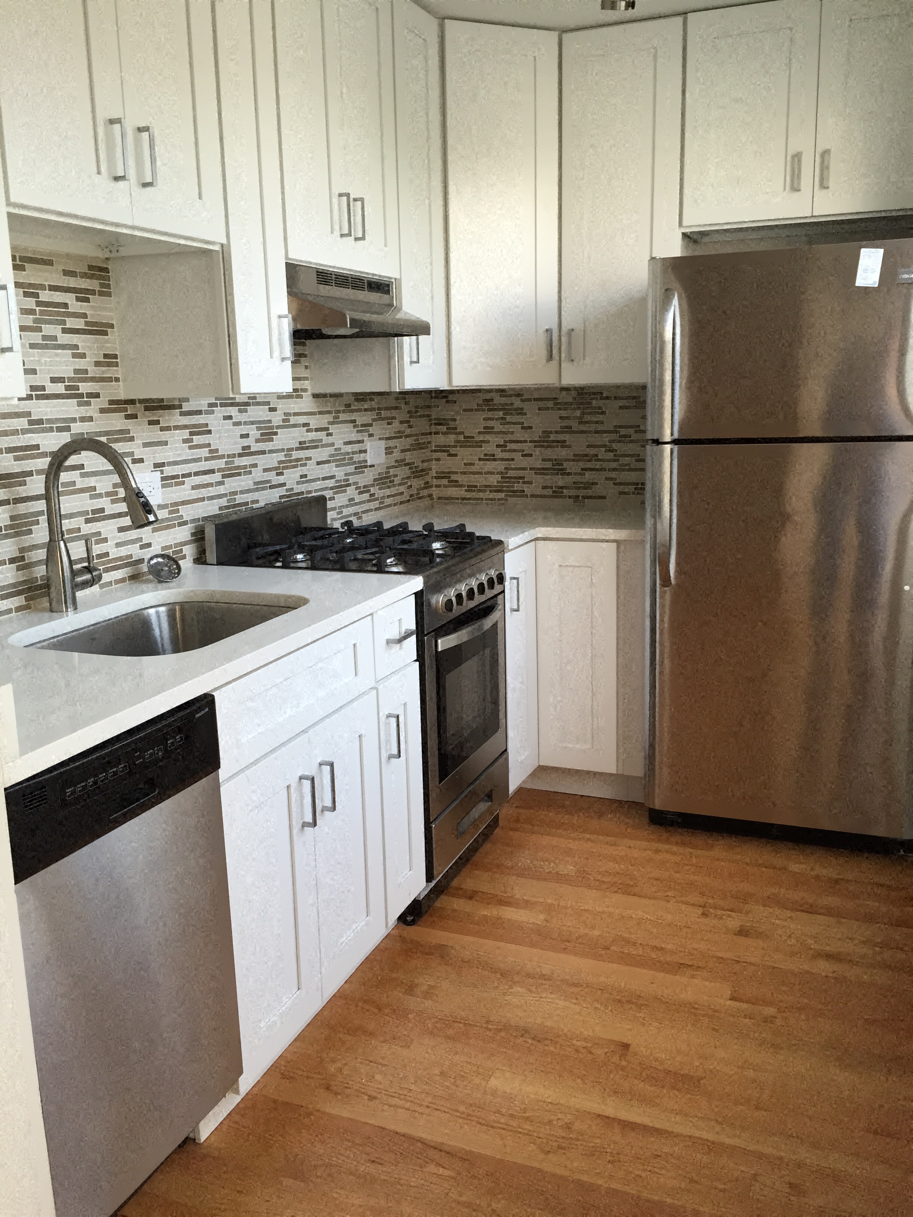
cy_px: 608
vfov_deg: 61.7
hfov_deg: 48.2
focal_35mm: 29
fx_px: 1020
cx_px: 456
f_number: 2.2
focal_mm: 4.15
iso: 32
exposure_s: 1/30
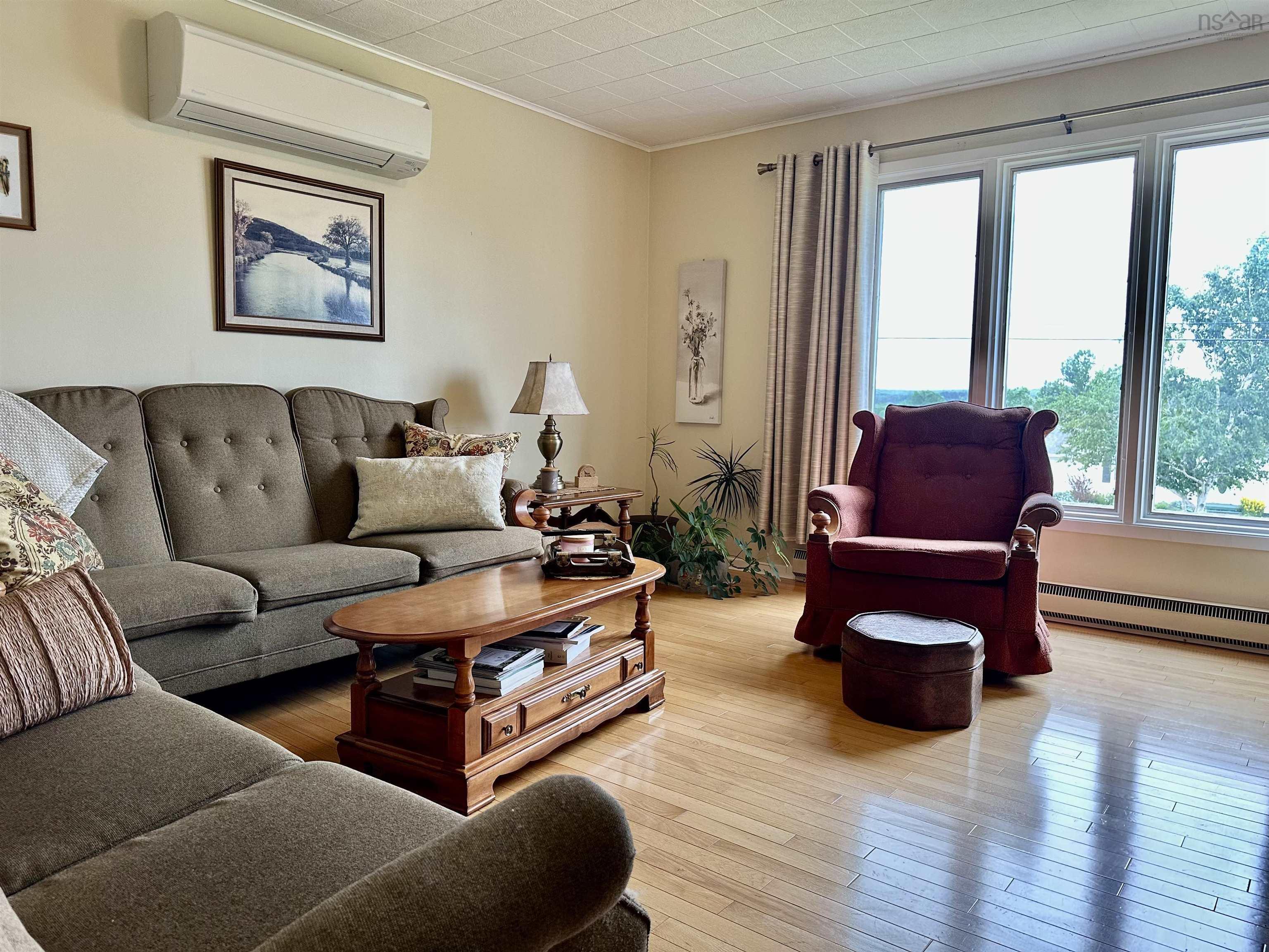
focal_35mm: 24
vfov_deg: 56.8
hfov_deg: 71.6
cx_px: 634
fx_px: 880
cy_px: 476
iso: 160
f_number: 1.78
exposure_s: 1/120
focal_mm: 6.86
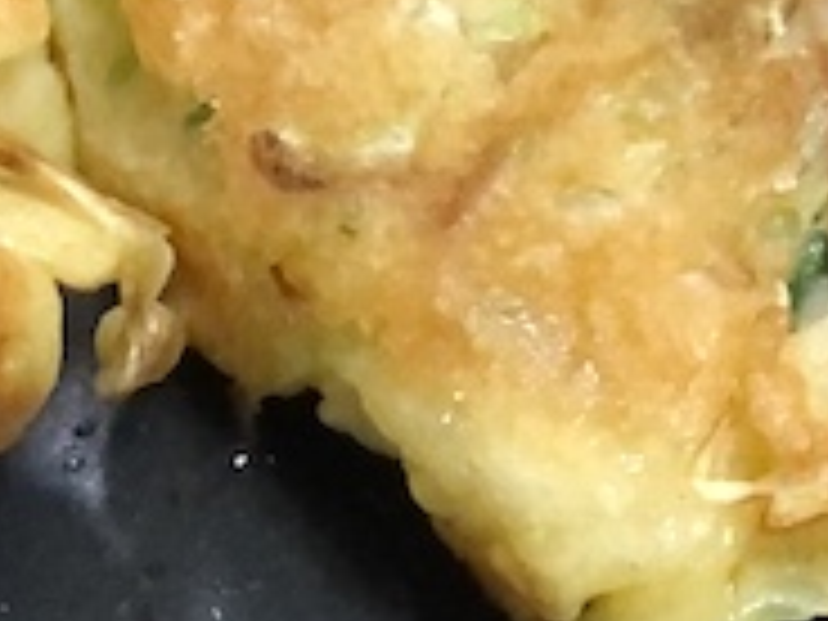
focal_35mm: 371
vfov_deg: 4.0
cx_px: -207
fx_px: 8874
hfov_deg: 5.3
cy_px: 166
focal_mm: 6.6
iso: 250
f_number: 2.8
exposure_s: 1/33
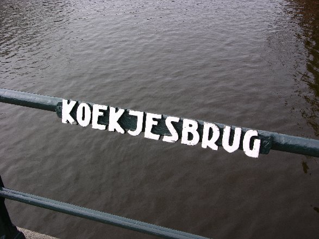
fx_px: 461
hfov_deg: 38.2
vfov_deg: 29.1
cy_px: 120
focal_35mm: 50
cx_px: 160
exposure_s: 1/98.4
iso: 50
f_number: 6.8
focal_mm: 12.7
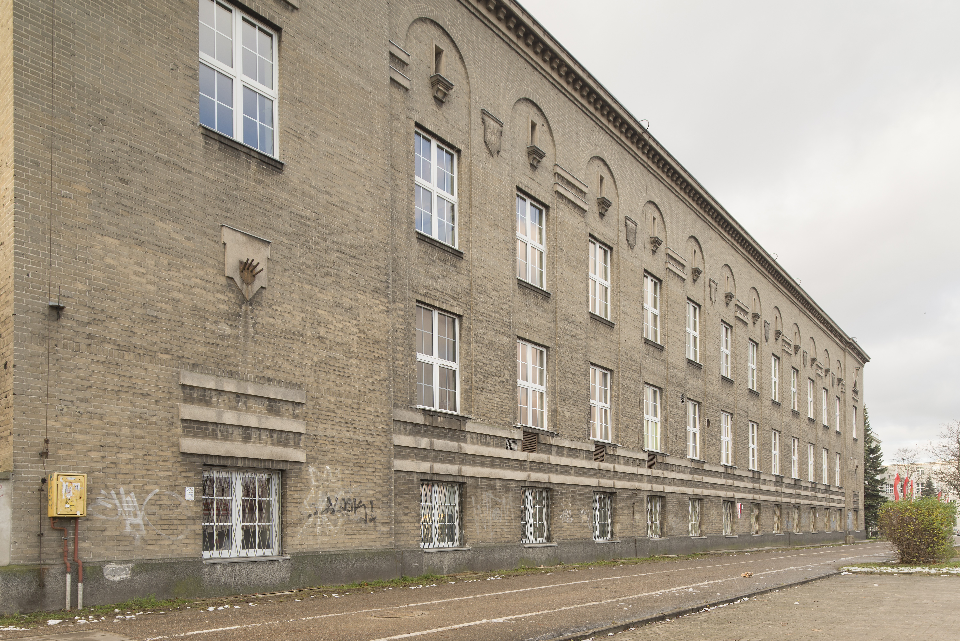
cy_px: 320
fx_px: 640
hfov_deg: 73.7
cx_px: 480
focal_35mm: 24
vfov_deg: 53.2
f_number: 3.5
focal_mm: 24
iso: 200
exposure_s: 1/50
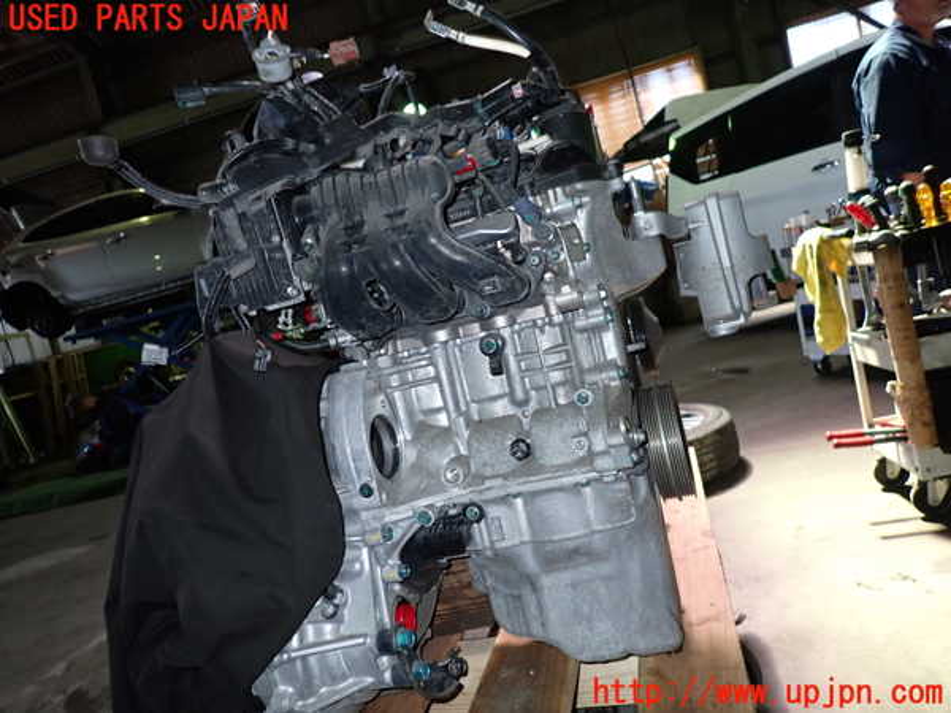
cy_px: 356
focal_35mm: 25
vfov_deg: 54.9
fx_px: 687
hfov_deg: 69.4
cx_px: 476
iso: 250
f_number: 5.6
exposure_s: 1/30
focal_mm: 4.5
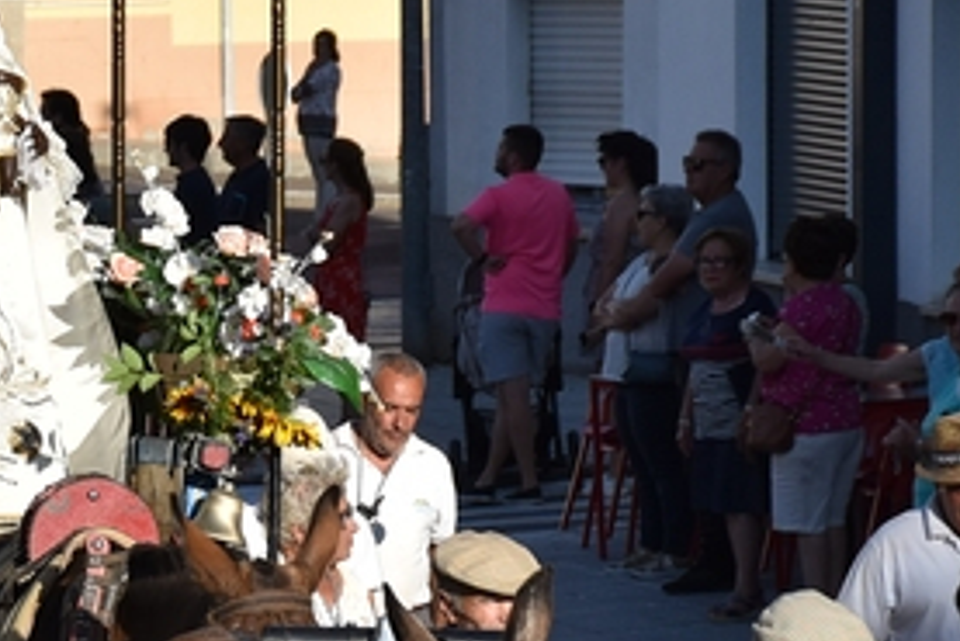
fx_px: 11062
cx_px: -76
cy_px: 634
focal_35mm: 415
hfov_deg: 5.0
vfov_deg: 3.3
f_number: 7.1
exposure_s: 1/800
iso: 200
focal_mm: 85
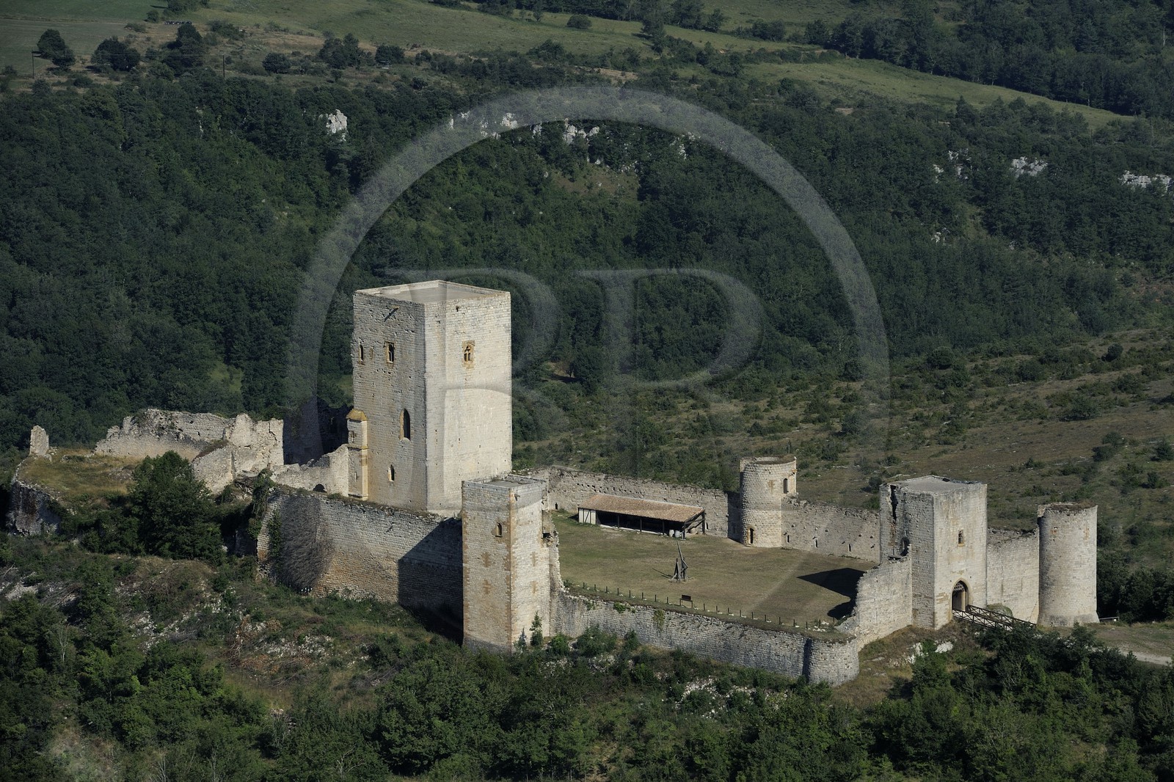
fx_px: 6520
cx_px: 587
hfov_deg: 10.3
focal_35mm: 200
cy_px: 391
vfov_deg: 6.9
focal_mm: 200
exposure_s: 1/1000
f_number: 10
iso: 400
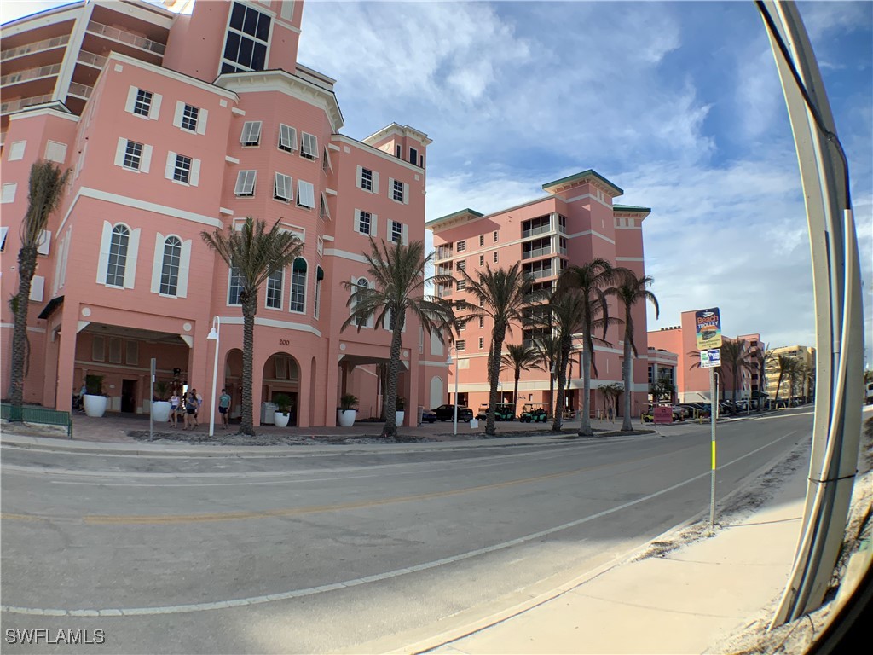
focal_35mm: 29
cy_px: 328
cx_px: 436
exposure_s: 1/1848
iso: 16
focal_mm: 3
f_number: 1.8
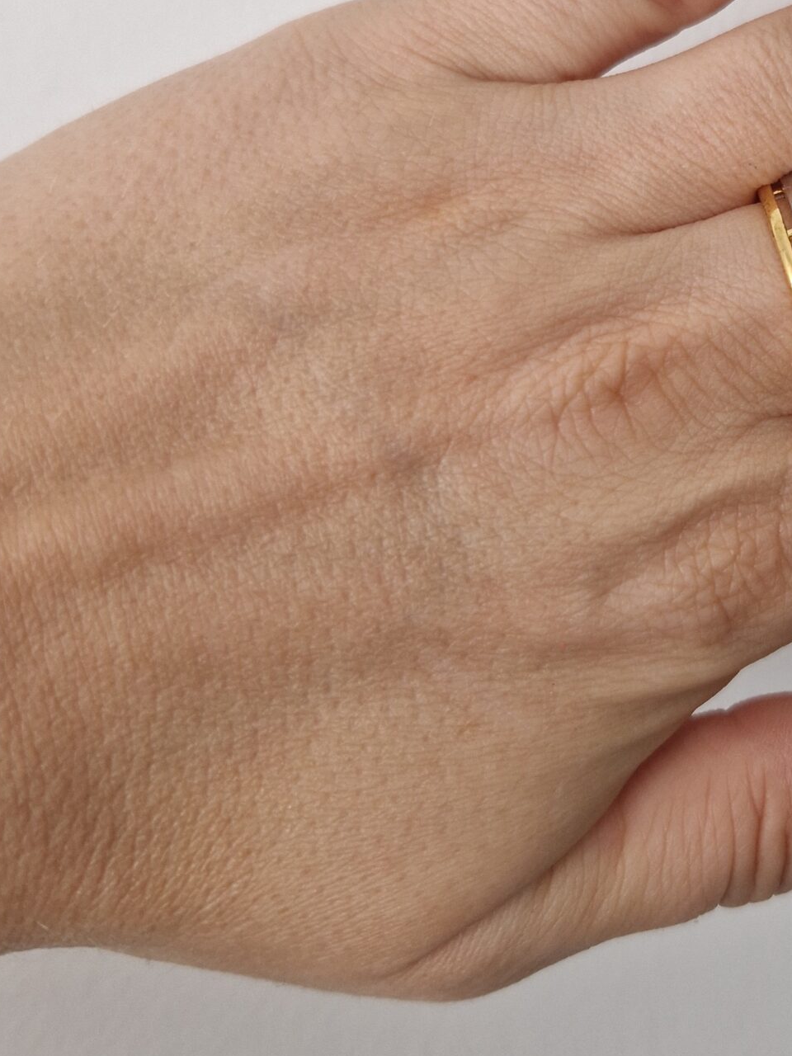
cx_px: 741
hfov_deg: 29.9
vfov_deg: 40.6
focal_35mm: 46
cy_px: 328
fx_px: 1403
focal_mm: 5.4
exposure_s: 1/100
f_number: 1.8
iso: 50
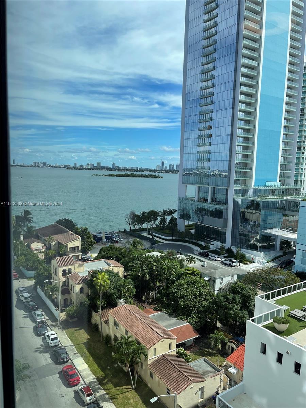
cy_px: 204
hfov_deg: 53.1
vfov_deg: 67.3
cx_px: 153
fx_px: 306
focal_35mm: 26
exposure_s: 1/1225
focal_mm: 5.1
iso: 32
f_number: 1.6
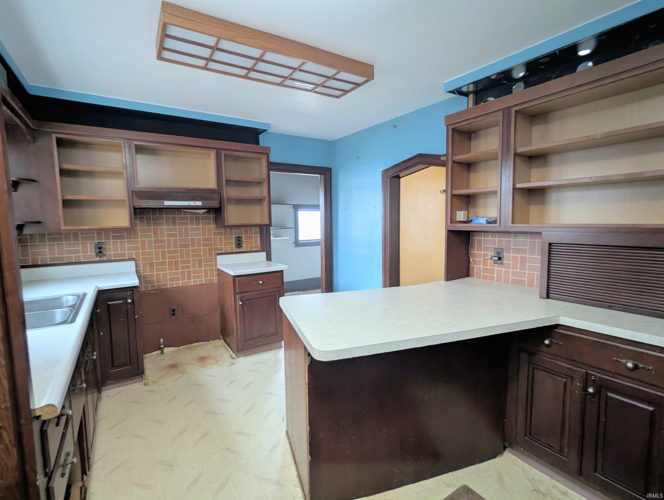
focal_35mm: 16
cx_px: 332
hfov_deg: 94.4
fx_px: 307
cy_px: 250
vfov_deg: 78.2
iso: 238
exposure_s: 1/5.57
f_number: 2.2
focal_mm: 2.35
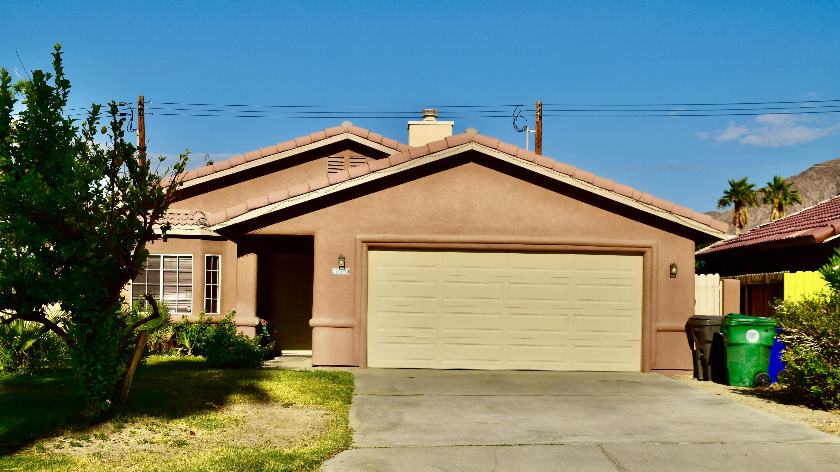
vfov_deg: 21.6
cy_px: 267
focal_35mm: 56
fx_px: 1237
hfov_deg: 37.5
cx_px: 416
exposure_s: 1/800
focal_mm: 35
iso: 200
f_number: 13
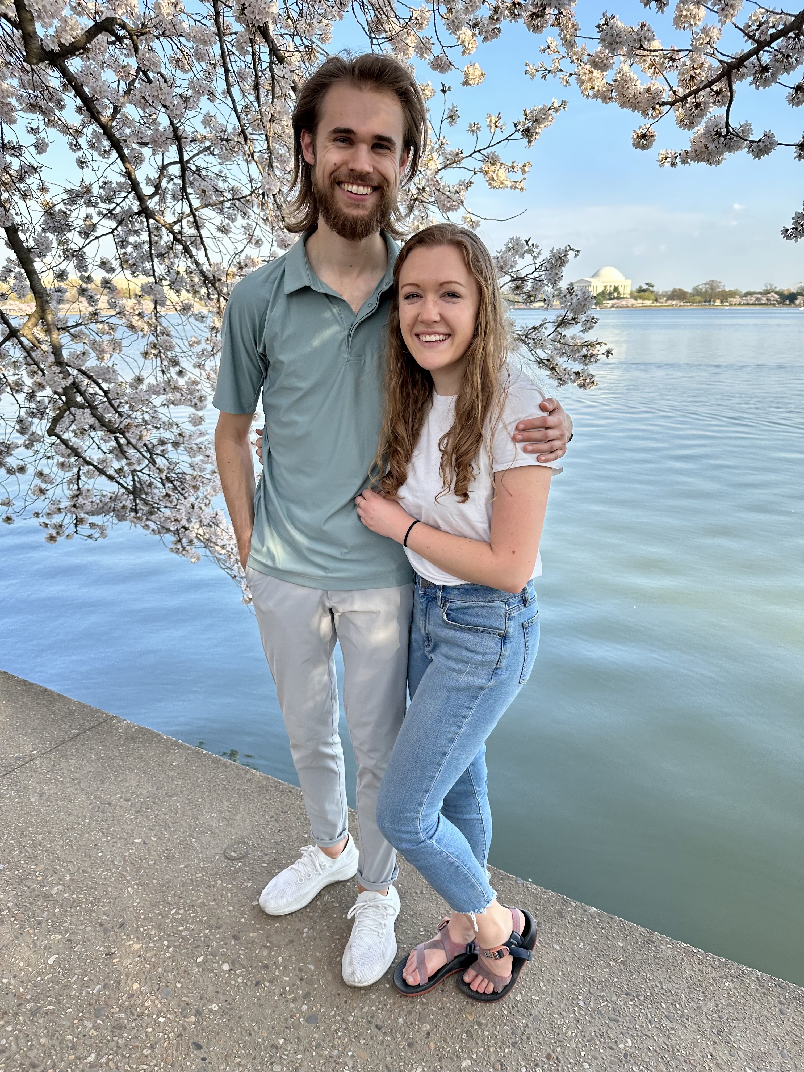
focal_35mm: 24
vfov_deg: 71.6
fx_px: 743
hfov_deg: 56.8
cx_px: 402
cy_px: 536
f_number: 1.78
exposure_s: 1/879
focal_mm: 6.86
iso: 80
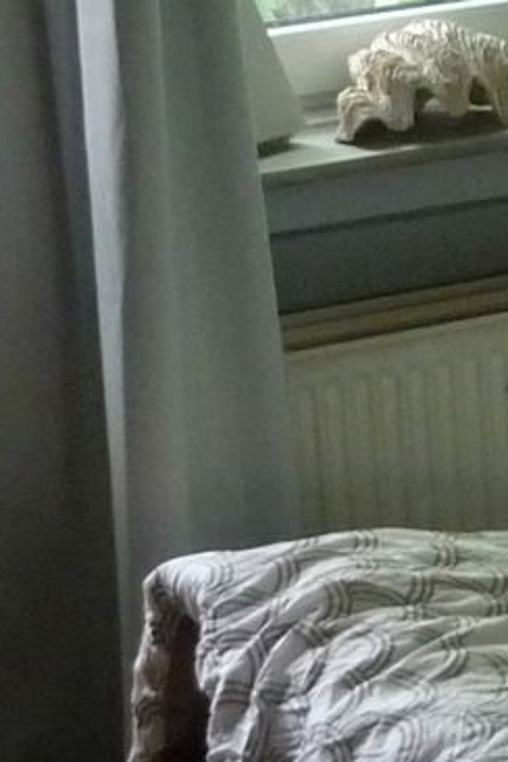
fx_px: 3175
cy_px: 217
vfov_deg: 13.7
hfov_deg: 9.1
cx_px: 539
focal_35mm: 150
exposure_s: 1/30
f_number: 2.8
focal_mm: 5.5
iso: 400
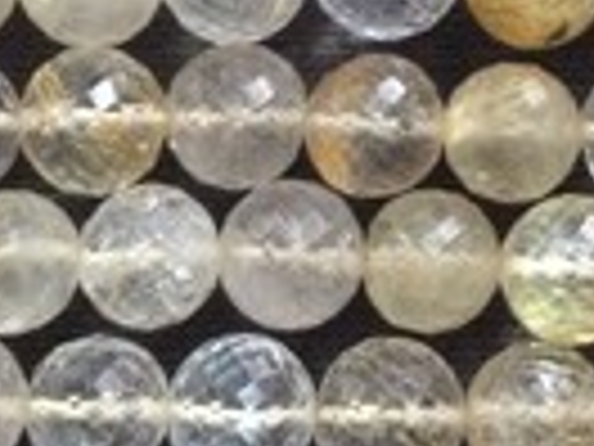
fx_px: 2282
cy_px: -2
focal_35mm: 133
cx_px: 446
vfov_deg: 11.0
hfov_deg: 14.8
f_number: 2.4
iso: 320
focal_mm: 4.28
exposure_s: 1/20
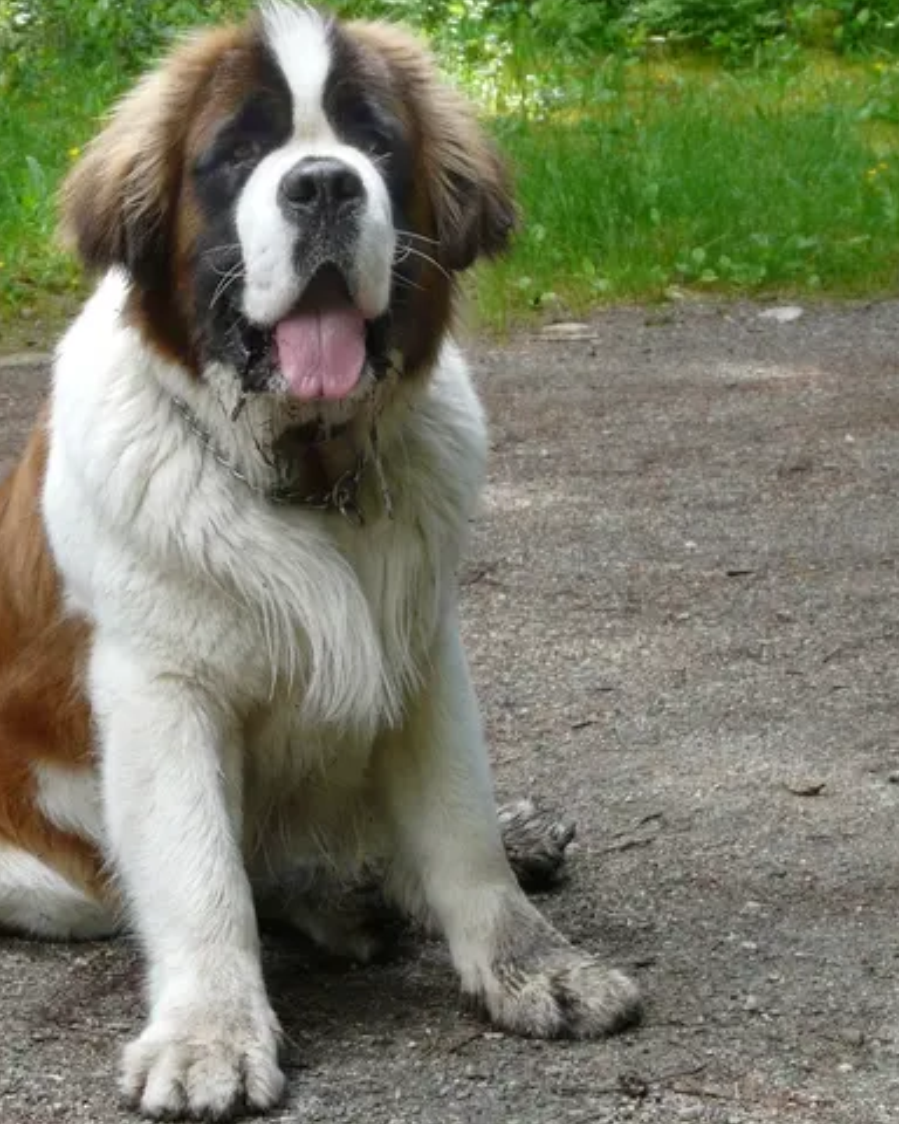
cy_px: 534
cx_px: 228
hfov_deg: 14.3
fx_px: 3559
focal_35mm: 107
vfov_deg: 17.9
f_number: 4
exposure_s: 1/125
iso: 100
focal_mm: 12.6
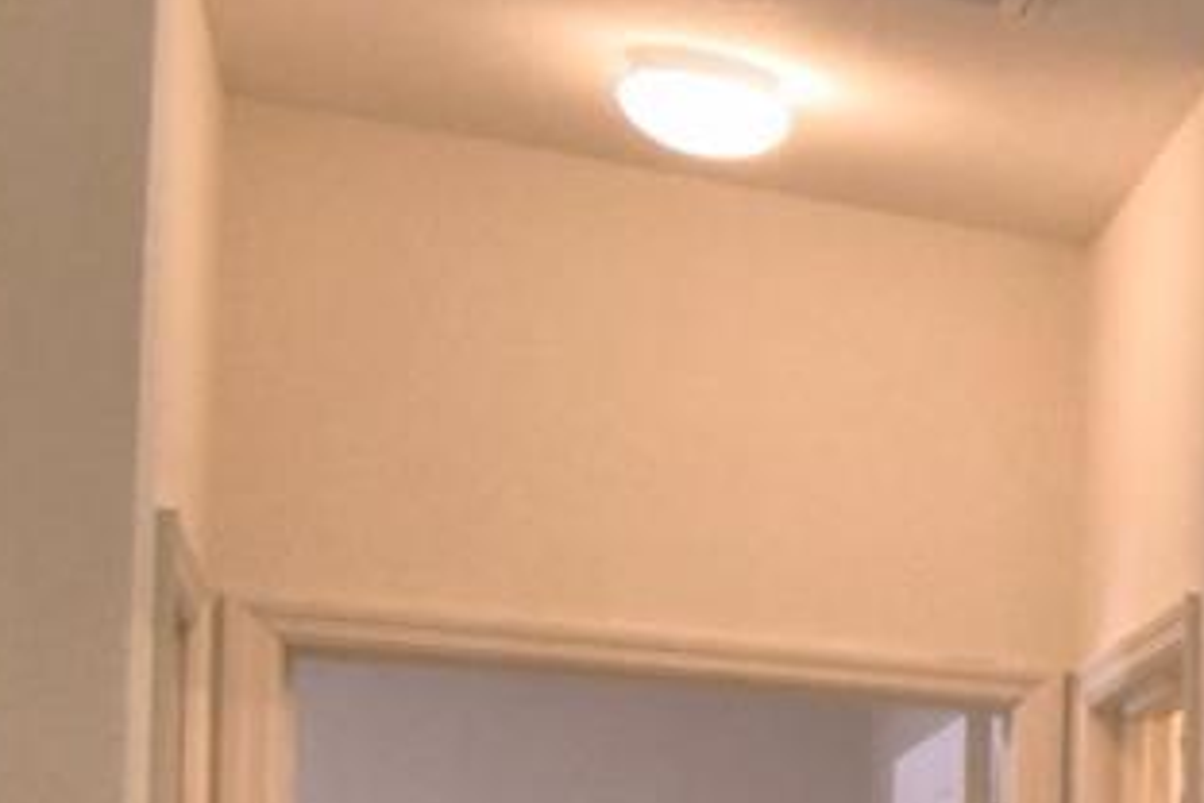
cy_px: 1100
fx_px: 2575
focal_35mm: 77
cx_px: 3033
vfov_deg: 16.5
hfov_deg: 14.3
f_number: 4.5
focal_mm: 10
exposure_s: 1/50
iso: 400
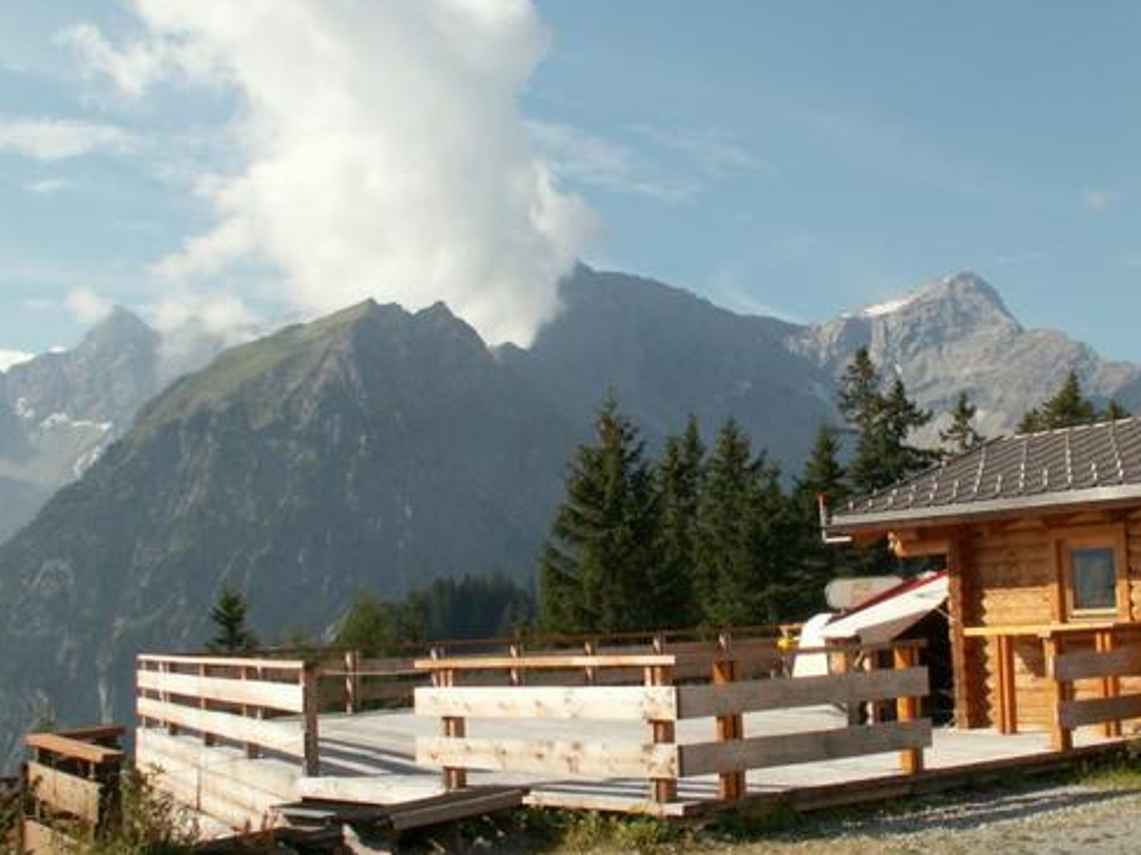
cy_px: 417
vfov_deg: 31.5
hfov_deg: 40.9
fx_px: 1516
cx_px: 733
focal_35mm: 46
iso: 50
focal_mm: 5.86
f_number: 6.3
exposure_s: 1/200
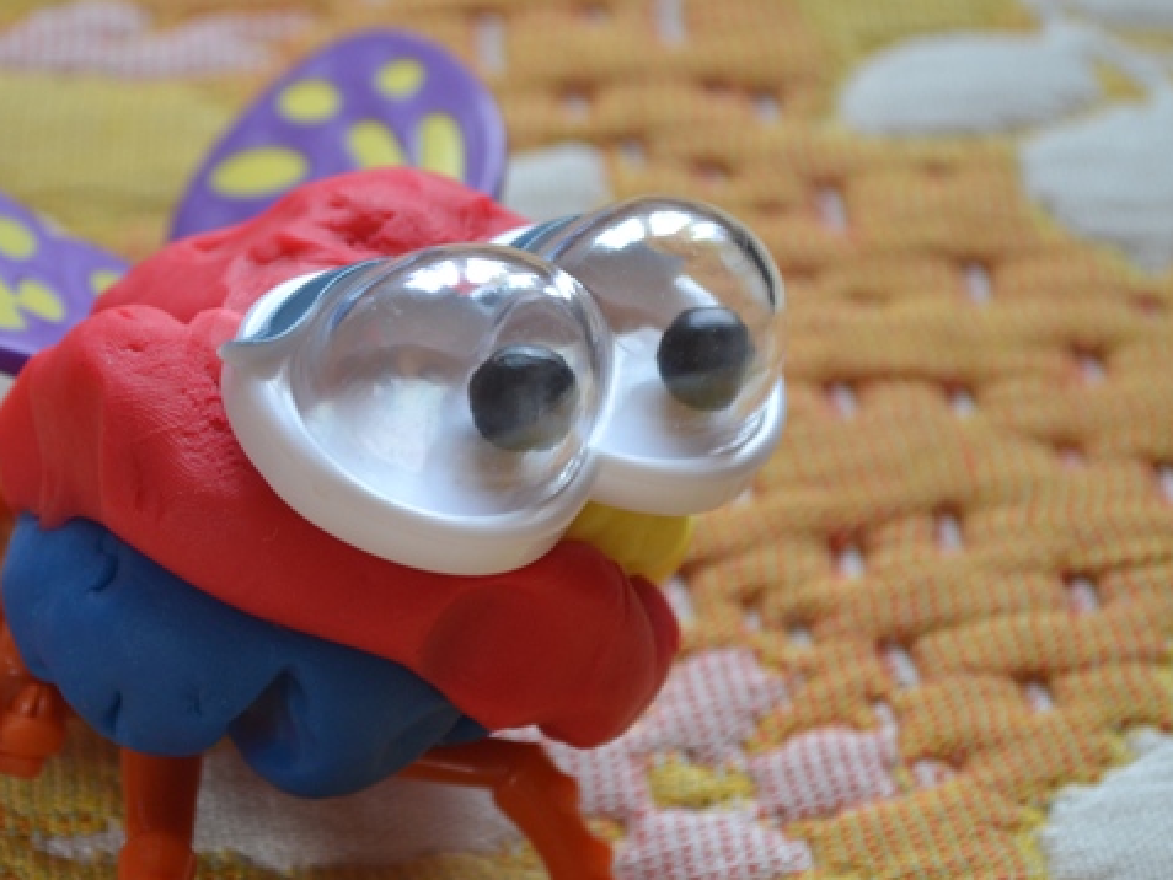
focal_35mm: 116
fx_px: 3932
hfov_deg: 16.9
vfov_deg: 12.8
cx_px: 320
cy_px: 447
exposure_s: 1/25
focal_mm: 50
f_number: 5.6
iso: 400
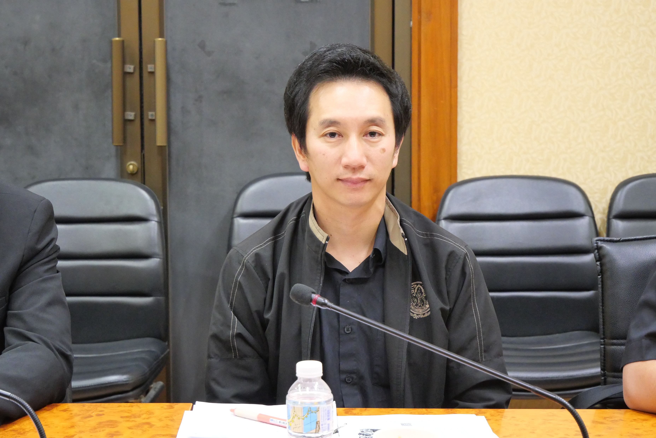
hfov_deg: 25.0
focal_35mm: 81
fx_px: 1477
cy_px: 219
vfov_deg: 16.9
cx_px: 328
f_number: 5.4
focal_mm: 39
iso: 3200
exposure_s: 1/20
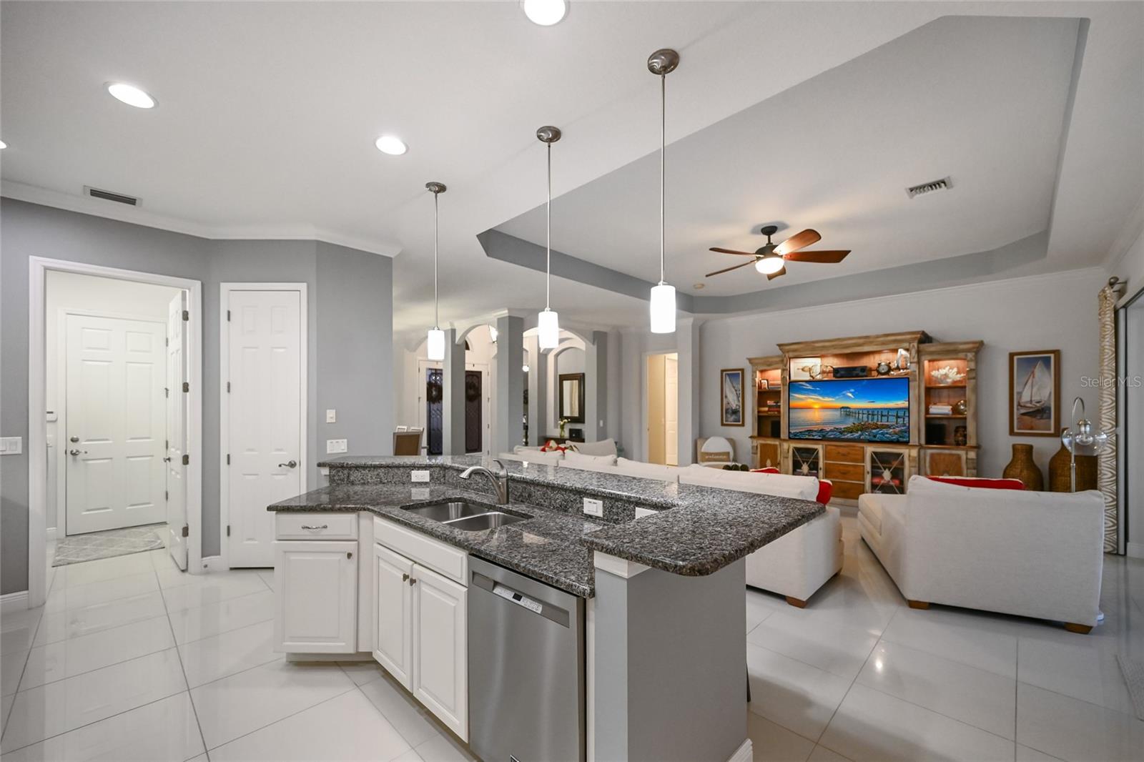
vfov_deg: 81.2
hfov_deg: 104.3
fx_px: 445
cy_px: 381
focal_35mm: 14
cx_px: 572
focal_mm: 14
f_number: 4
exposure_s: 1/500
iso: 3200
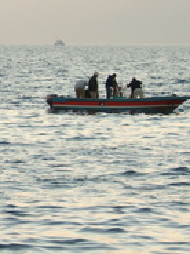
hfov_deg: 5.0
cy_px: 129
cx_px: -114
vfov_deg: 6.7
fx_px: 2174
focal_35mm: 297
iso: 400
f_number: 5.6
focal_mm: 70
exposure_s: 1/60
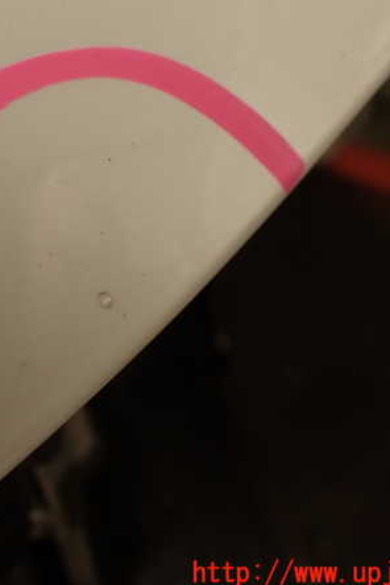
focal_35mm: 45
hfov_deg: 29.4
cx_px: 95
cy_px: 294
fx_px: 731
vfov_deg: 43.6
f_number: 2.4
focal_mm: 5.79
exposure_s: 1/80
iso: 100
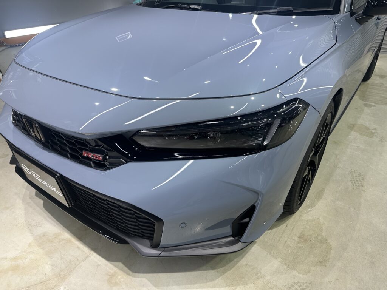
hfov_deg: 71.6
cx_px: 194
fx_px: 268
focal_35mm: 24
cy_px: 145
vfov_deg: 56.8
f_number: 1.78
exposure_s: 1/120
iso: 64
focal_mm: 6.86
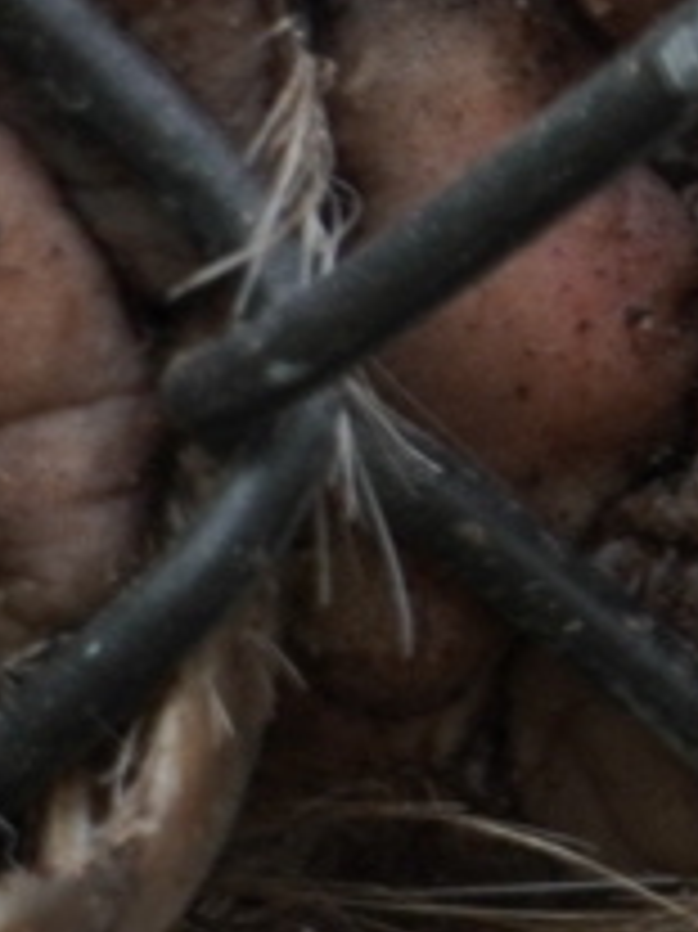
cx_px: 3540
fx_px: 41036
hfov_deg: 1.0
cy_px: 1526
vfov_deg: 1.3
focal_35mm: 1525
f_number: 5.6
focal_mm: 135
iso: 320
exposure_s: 1/250
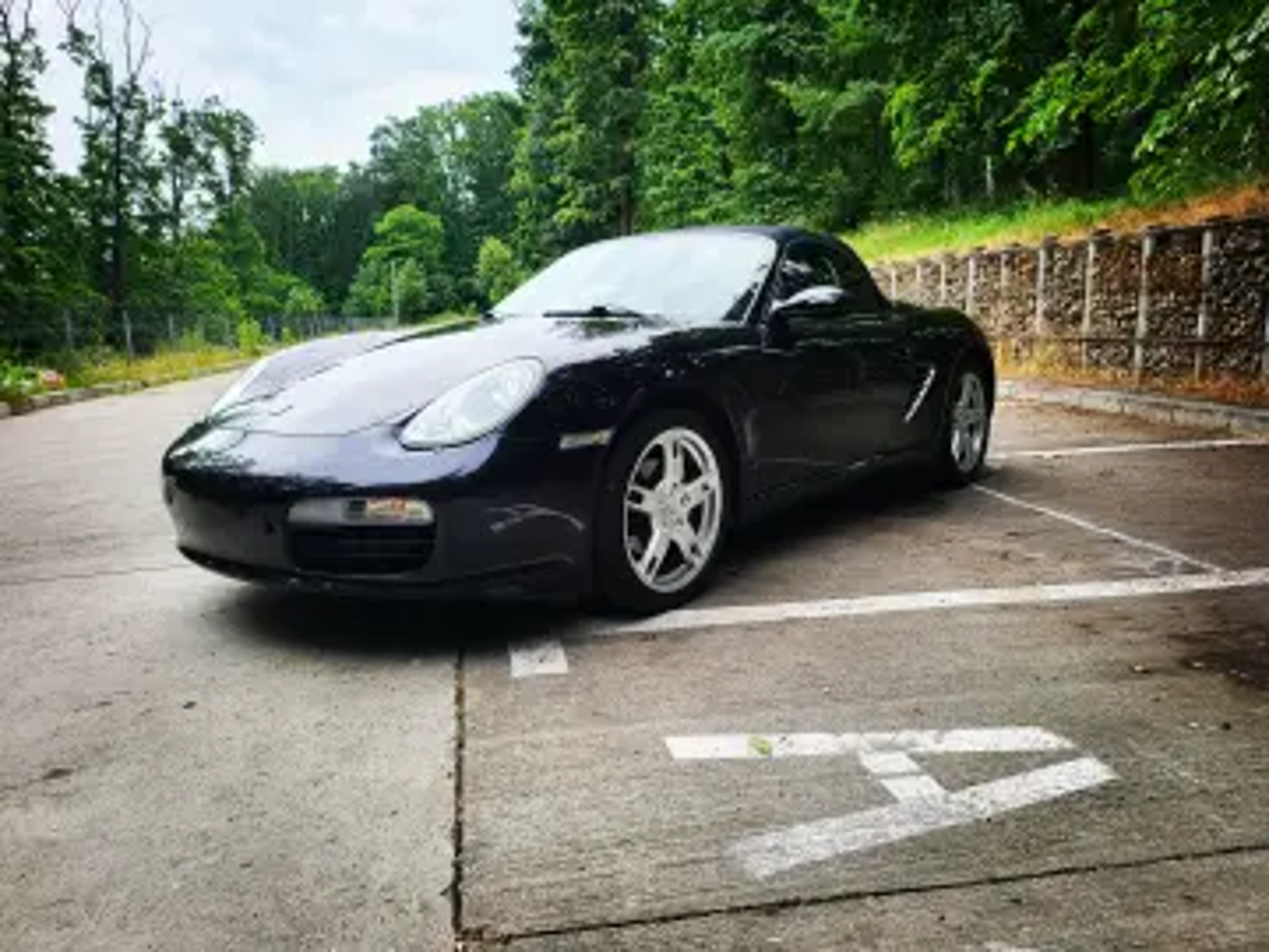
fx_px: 880
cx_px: 634
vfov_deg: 56.8
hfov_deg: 71.6
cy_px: 476
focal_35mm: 24
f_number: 1.8
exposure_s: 1/1078
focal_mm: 5
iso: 40
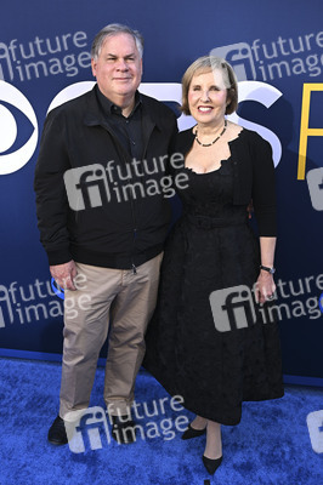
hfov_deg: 37.8
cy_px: 242
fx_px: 472
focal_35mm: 35
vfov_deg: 54.5
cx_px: 162
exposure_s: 1/200
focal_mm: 35
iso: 320
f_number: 5.6
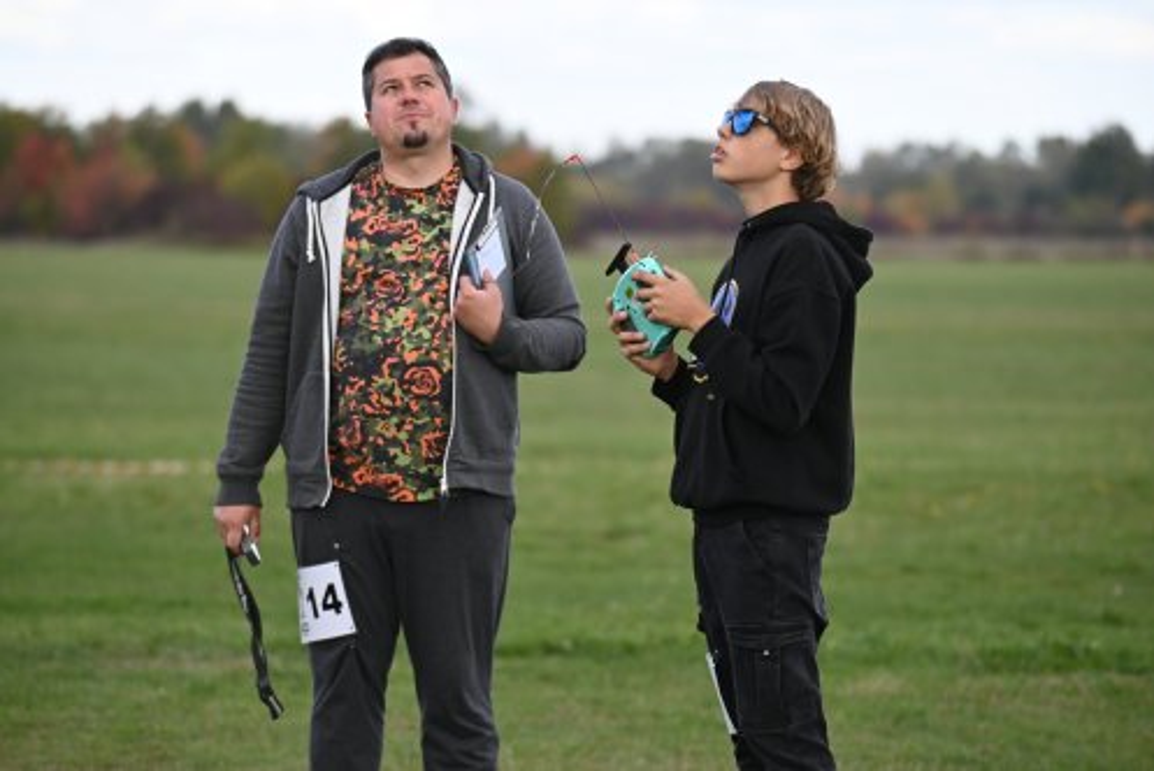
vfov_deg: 5.7
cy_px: 386
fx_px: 7697
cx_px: 577
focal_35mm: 240
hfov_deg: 8.6
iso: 640
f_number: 5.6
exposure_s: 1/800
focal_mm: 240
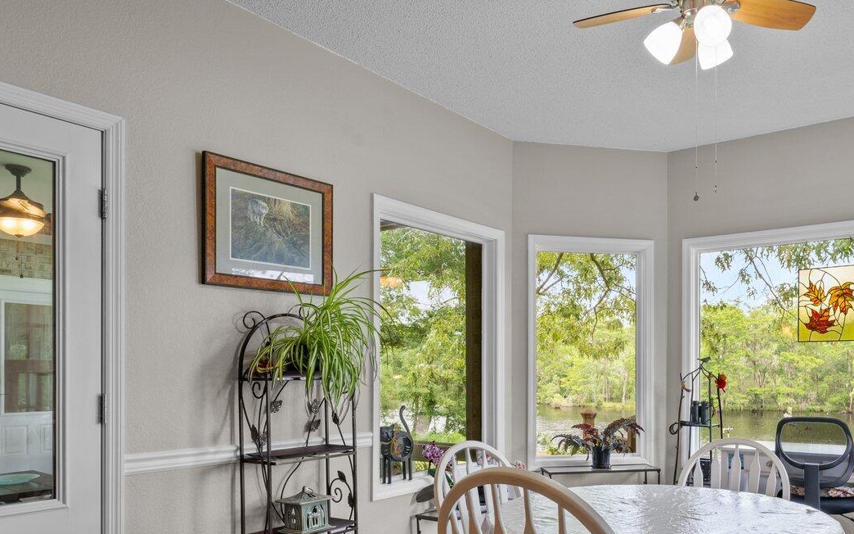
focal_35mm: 28
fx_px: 652
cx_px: 541
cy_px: 367
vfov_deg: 43.7
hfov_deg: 65.4
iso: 100
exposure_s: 1.3
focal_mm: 14
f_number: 9
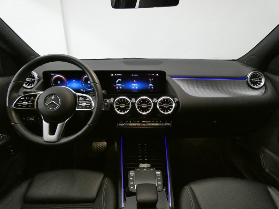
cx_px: 140
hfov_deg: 81.7
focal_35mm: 20
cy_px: 104
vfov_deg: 66.0
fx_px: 161
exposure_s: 1/60
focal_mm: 3.6
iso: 1250
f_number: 2.8
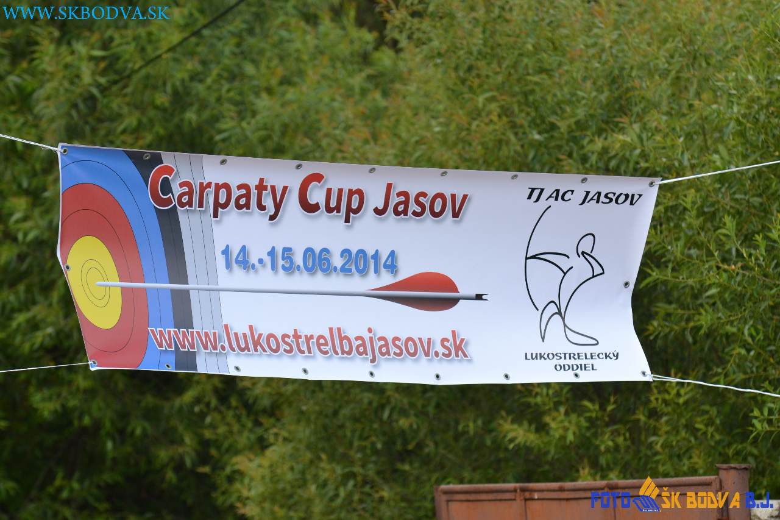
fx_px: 4387
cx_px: 390
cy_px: 260
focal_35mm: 202
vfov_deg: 6.8
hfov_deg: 10.2
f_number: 4.5
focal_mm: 135
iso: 400
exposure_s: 1/1250
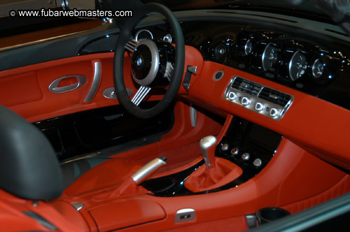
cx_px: 175
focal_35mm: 78
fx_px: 758
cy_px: 116
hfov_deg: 26.0
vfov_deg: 17.5
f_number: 5
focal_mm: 52
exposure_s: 1/60
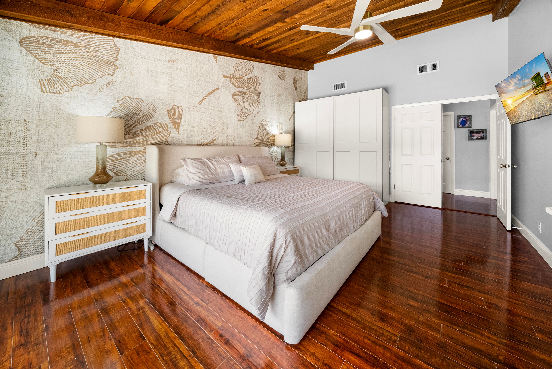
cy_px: 184
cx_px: 276
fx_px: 184
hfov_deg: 112.6
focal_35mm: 12
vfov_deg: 90.1
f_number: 8
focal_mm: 12
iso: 400
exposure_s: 1/40
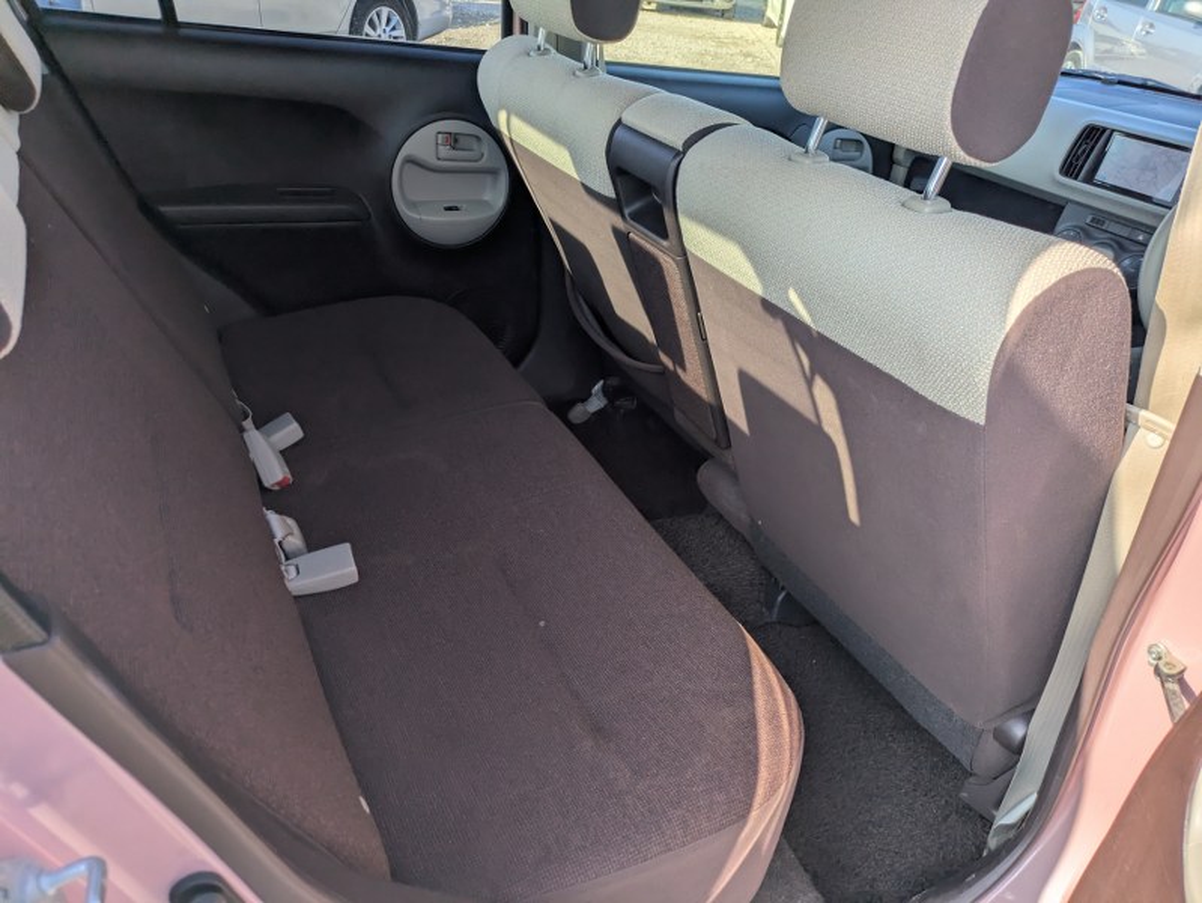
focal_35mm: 25
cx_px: 601
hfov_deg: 69.4
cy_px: 452
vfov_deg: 54.9
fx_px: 868
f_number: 1.89
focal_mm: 5.43
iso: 59
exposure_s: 1/923
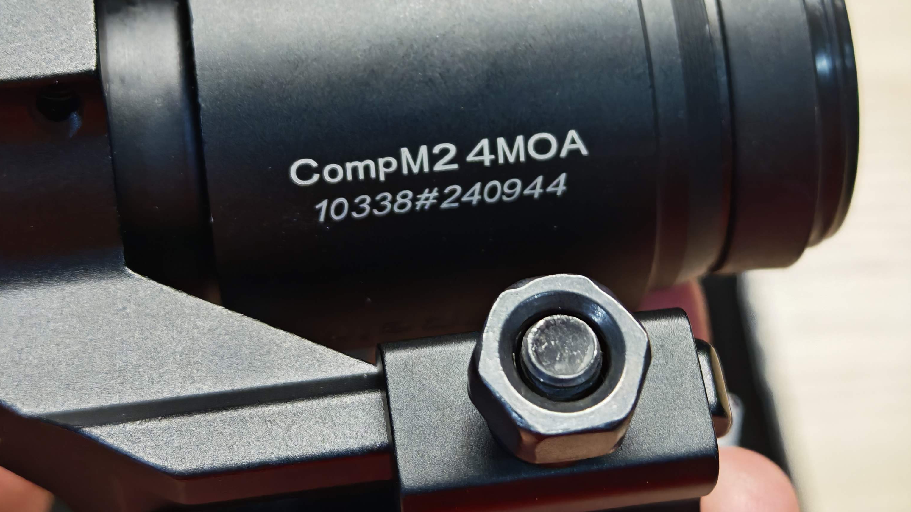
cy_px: 69
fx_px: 1691
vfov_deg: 17.0
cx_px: 456
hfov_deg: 30.2
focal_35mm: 70
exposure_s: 1/100
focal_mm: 6.83
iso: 160
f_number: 2
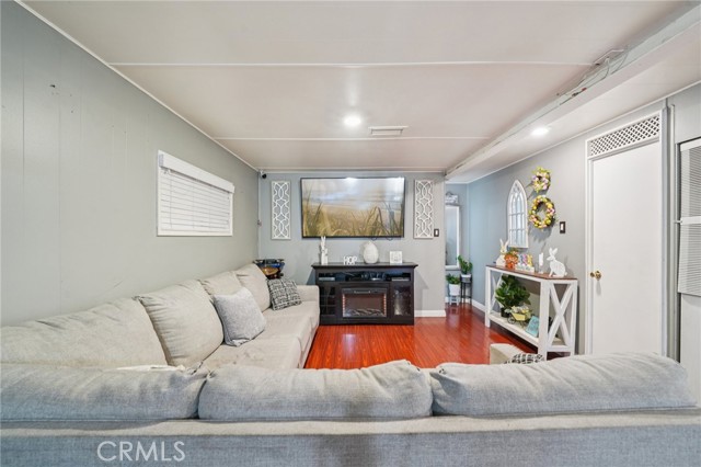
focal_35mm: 13
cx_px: 350
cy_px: 234
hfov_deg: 108.4
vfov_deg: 85.4
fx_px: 253
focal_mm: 13
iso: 400
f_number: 8
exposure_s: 1/2
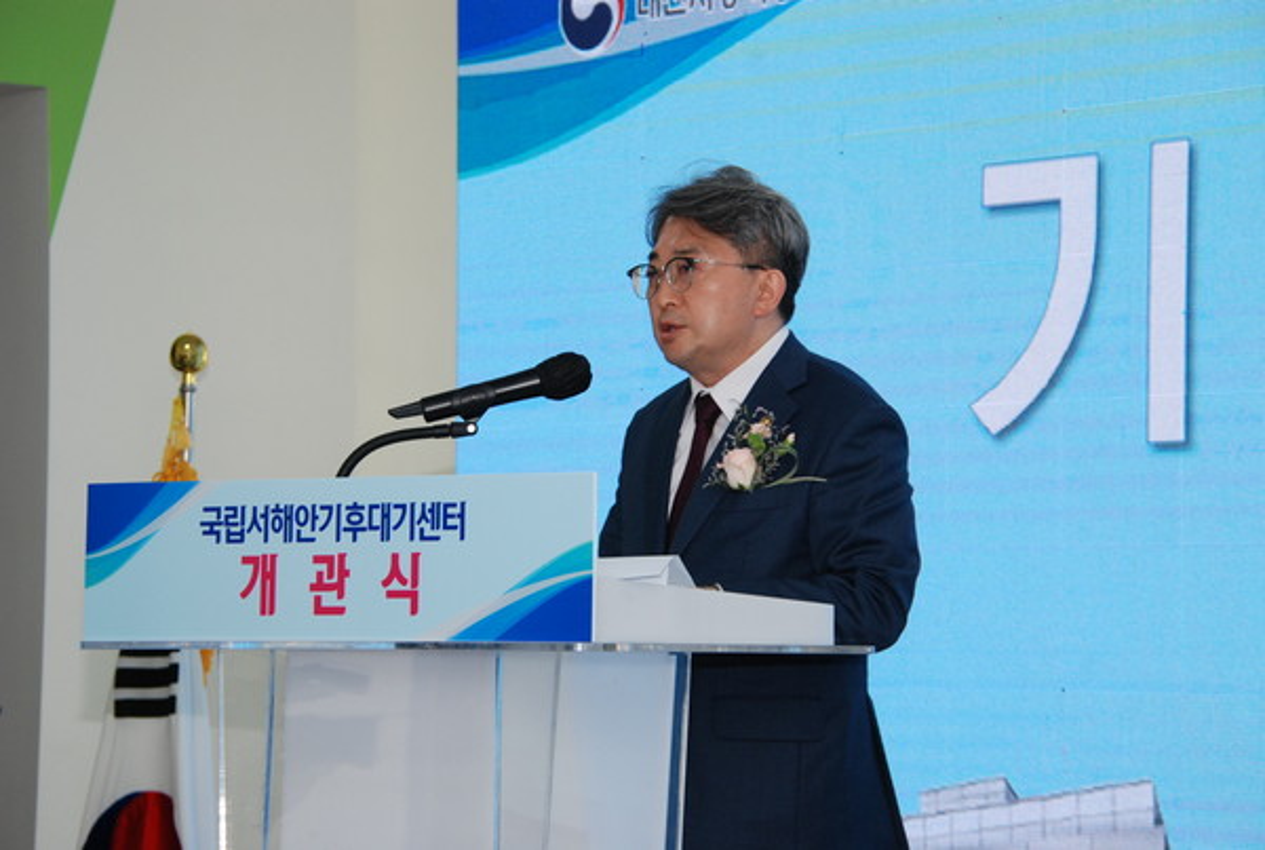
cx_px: 632
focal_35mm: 129
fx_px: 4543
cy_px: 425
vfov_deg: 10.7
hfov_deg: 15.9
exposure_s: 1/80
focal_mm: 86
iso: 500
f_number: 6.3
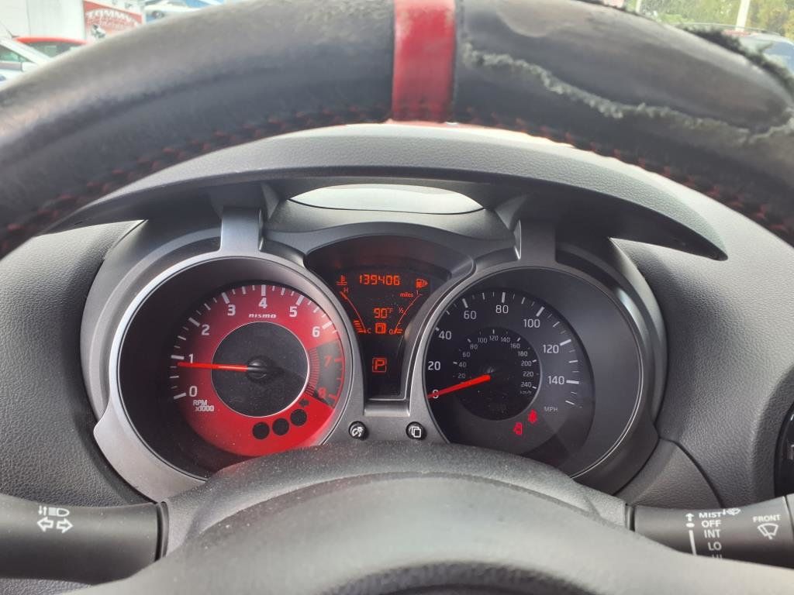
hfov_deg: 65.3
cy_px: 298
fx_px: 619
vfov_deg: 51.4
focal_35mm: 27
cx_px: 397
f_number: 1.9
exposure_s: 1/120
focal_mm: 3.58
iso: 40
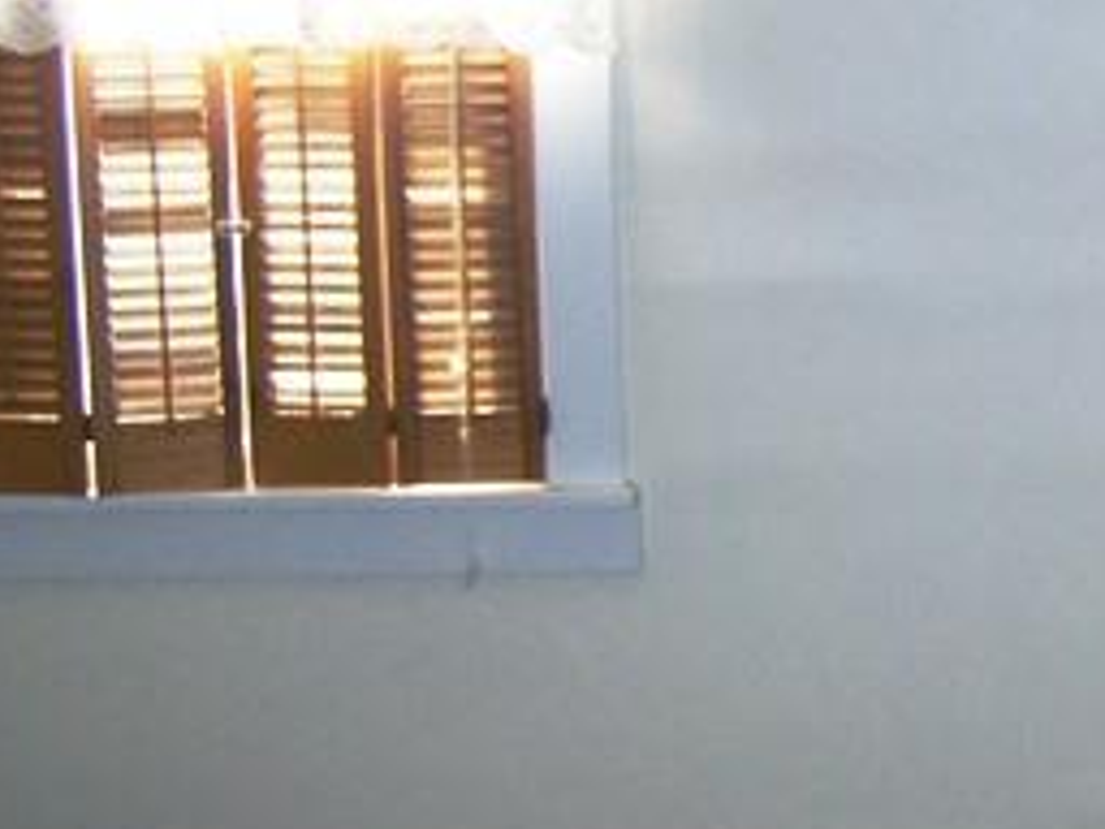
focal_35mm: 95
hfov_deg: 19.4
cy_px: 410
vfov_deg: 15.6
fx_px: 3033
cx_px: 1329
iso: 160
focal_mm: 6.3
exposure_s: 1/60
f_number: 2.8
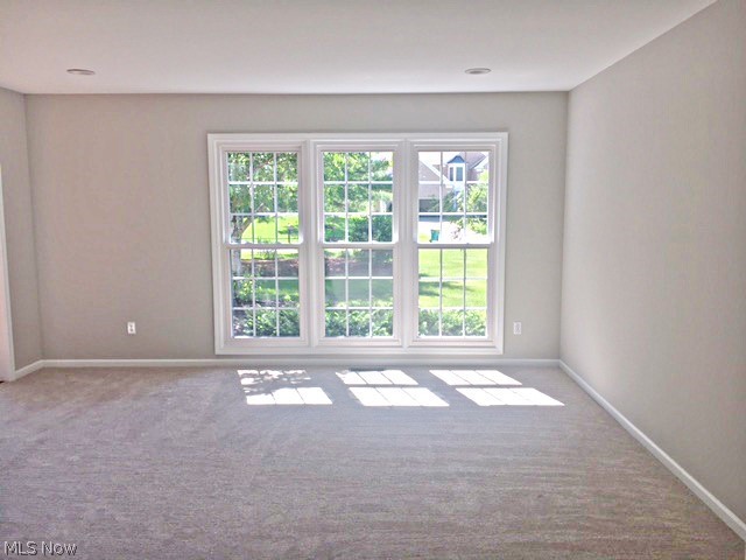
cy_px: 280
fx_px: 625
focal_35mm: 29
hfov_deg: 61.7
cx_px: 373
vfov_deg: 48.2
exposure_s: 1/129
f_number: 2.2
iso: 25
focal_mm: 4.2
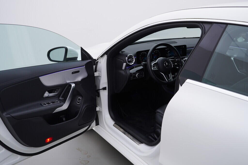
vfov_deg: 36.9
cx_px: 124
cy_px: 82
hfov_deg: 53.1
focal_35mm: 36
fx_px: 248
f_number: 4
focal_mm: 24
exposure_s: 1/80
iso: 125
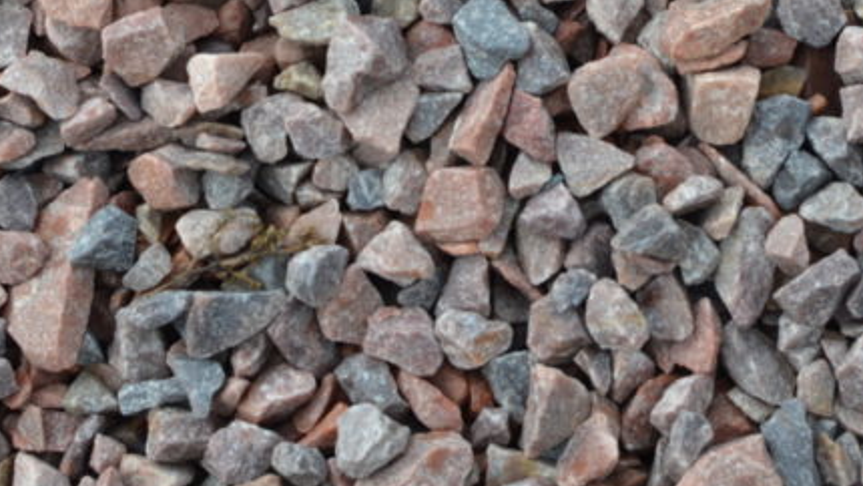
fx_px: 2241
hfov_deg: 21.8
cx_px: 379
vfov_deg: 12.2
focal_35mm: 98
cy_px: 7
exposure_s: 1/200
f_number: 7.1
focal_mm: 35
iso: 200
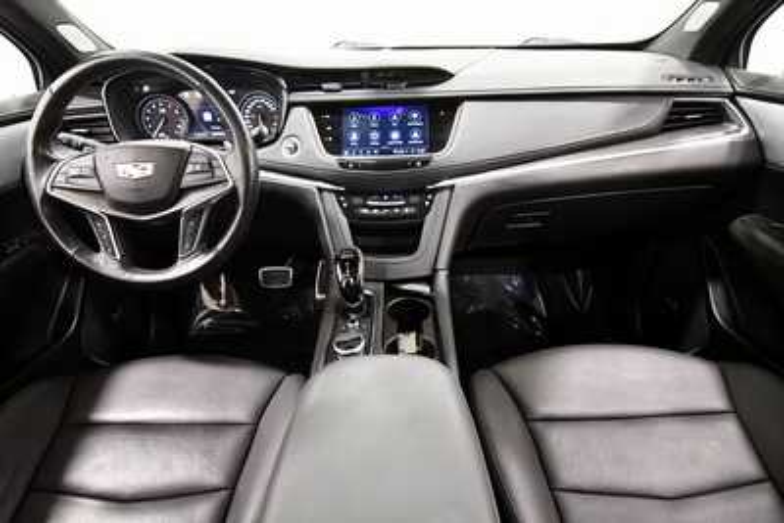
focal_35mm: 19
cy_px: 262
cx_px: 392
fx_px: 414
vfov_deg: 64.6
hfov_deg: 86.9
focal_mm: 13
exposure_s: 1/60
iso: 5000
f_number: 5
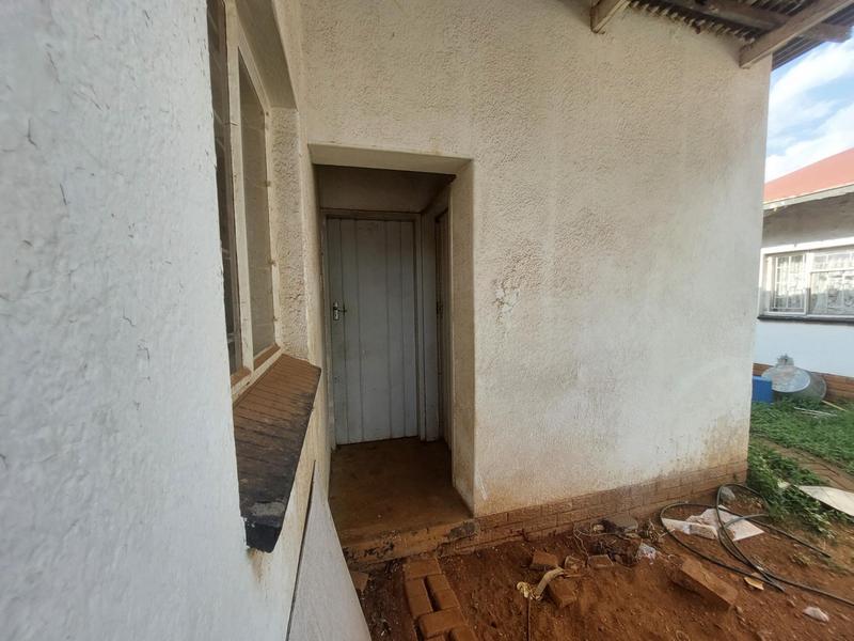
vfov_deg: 89.9
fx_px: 321
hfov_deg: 106.2
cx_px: 427
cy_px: 320
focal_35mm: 13
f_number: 2.2
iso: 50
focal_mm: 1.74
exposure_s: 1/332
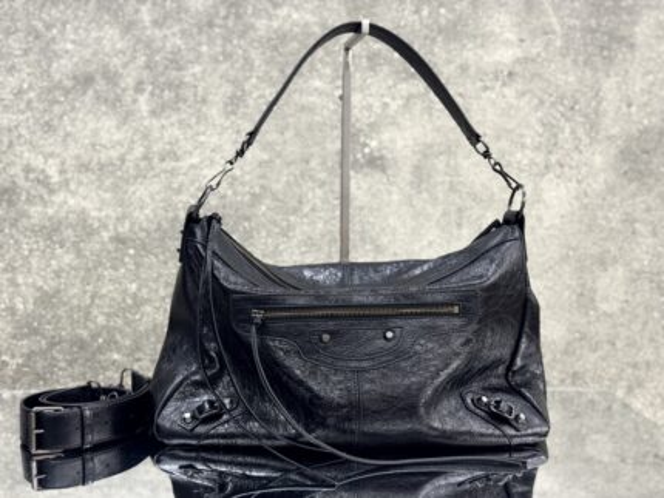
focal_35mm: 48
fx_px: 921
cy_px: 249
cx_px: 332
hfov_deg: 39.6
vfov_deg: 30.3
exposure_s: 1/50
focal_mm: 6.76
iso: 200
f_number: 1.78
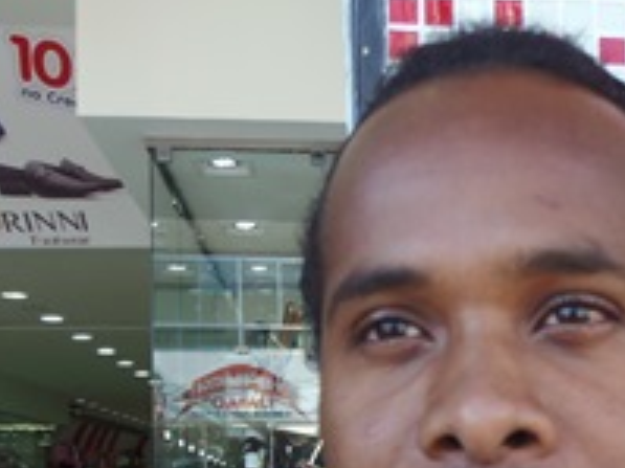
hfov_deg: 34.6
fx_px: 974
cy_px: 471
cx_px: 490
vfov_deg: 25.6
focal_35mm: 54
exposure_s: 1/80
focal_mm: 4.3
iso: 64
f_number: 2.9
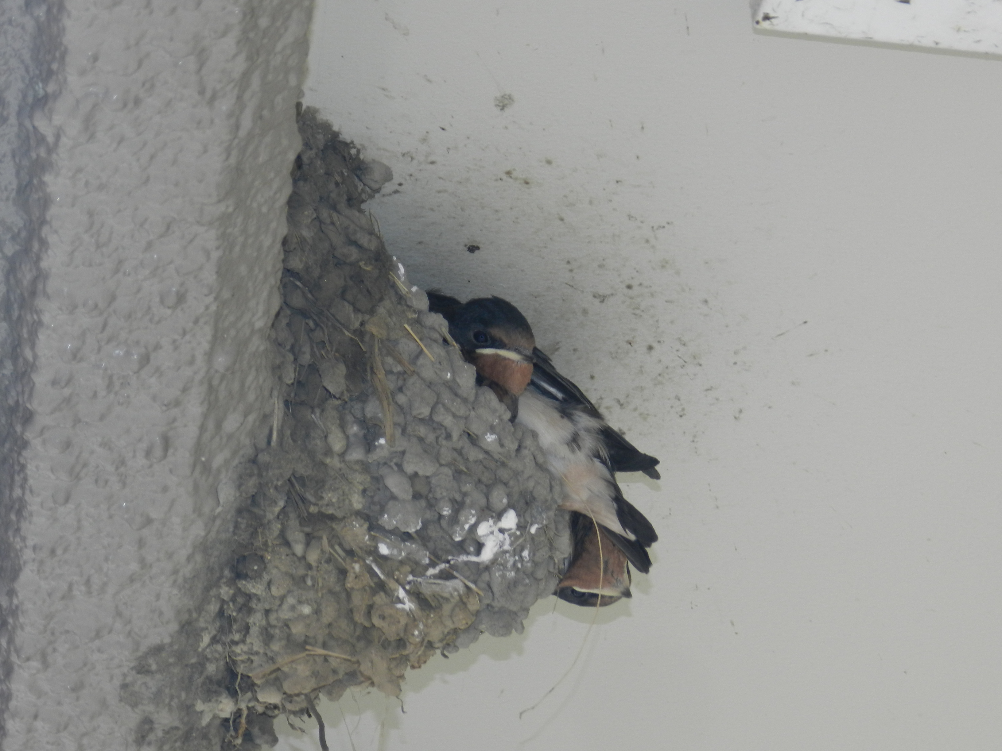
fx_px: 6918
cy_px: 376
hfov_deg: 8.3
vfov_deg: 6.2
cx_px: 501
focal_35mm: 239
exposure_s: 1/50
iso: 200
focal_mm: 42.4
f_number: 5.1
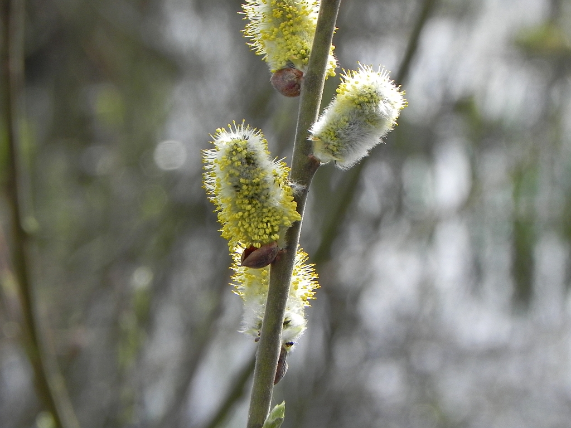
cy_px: 214
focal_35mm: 247
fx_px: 4074
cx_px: 286
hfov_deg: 8.0
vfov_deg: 6.0
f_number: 5.6
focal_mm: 44
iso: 160
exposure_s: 1/247
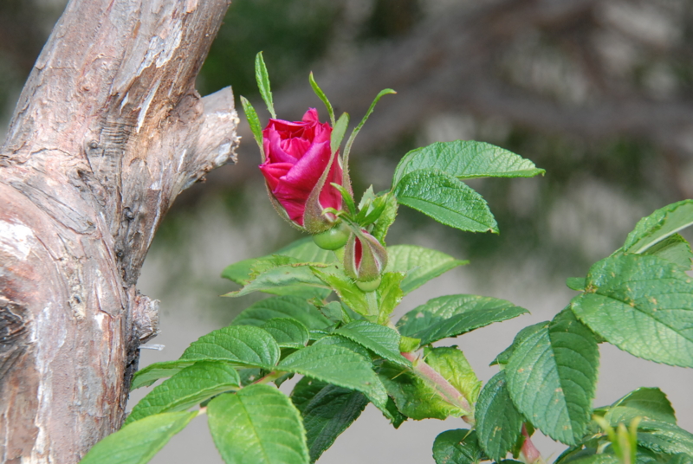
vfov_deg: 3.1
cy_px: 232
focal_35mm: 450
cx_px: 346
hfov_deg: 4.6
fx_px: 8675
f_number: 14
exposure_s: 1/200
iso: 800
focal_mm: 300
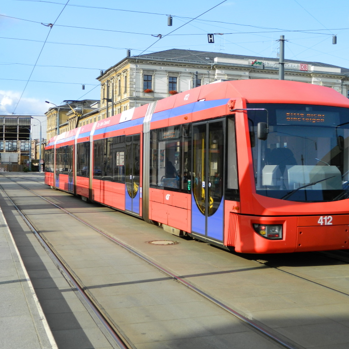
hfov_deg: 34.6
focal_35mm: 49
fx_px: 559
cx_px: 206
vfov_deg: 34.7
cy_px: 173
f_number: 3.5
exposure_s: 1/500
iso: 80
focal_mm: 7.3
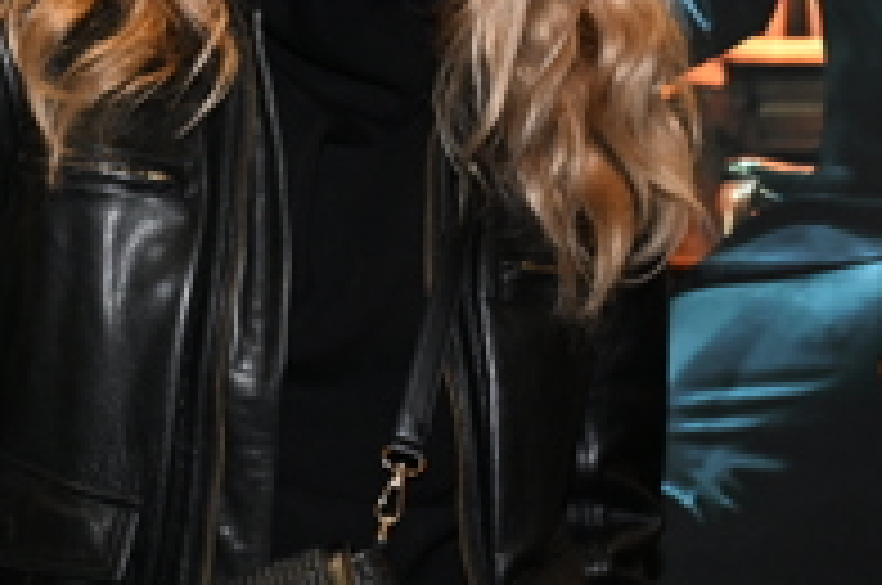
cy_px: 238
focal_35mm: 127
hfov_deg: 15.7
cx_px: -90
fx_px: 3106
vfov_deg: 10.8
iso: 2500
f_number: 5
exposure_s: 1/125
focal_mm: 36
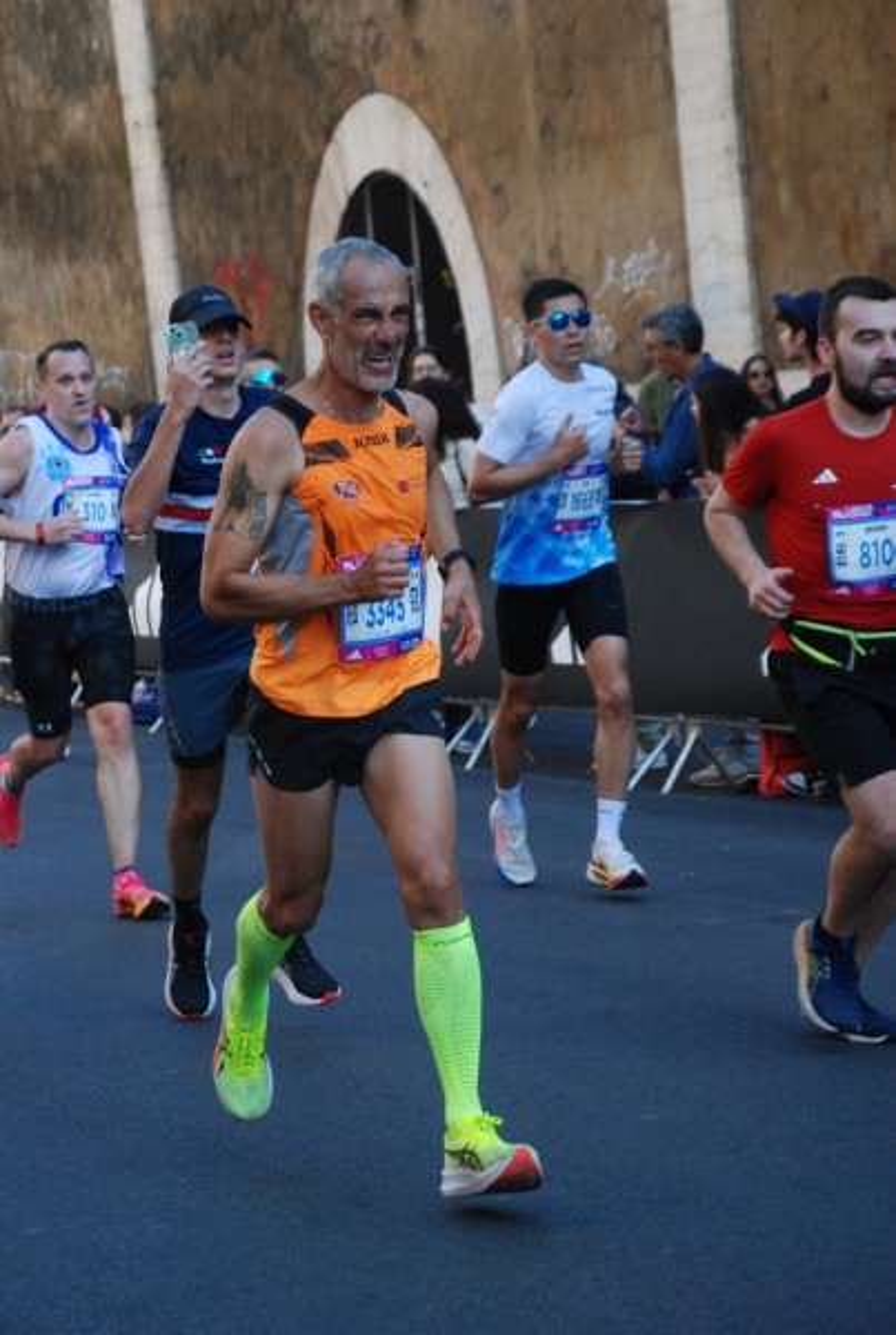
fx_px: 4457
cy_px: 668
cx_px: 448
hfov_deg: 11.5
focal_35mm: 120
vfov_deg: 17.0
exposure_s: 1/500
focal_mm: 80
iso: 1000
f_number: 5.6
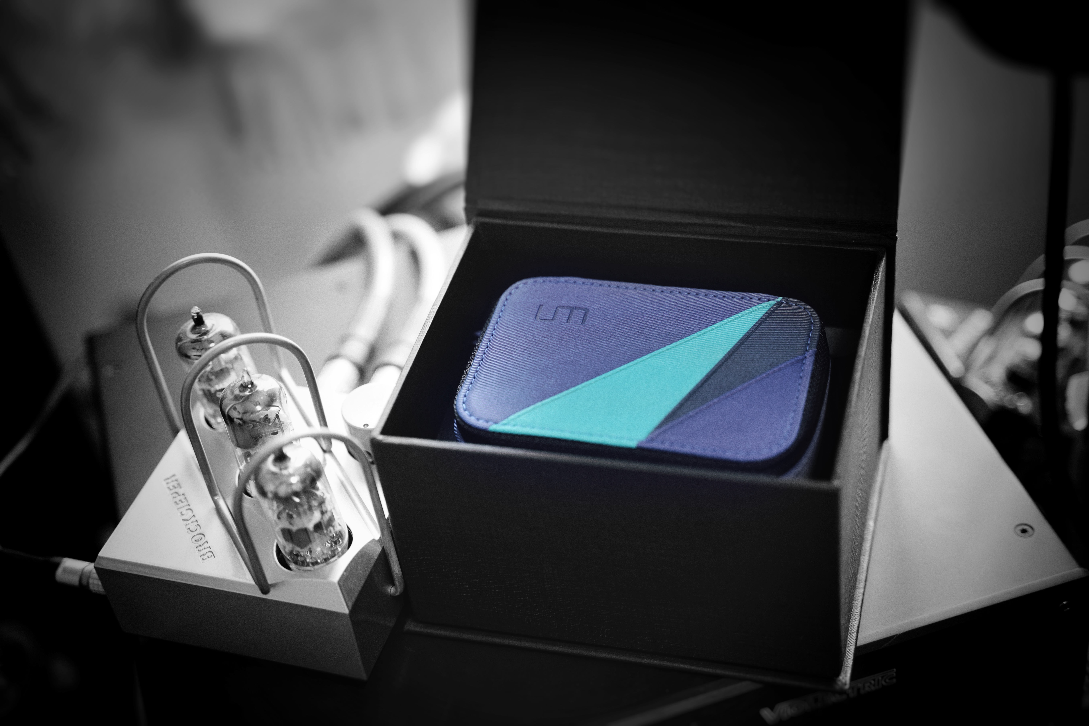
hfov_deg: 36.2
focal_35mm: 55
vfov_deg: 24.6
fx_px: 1664
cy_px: 363
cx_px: 544
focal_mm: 55
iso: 100
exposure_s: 1/5
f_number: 2.8
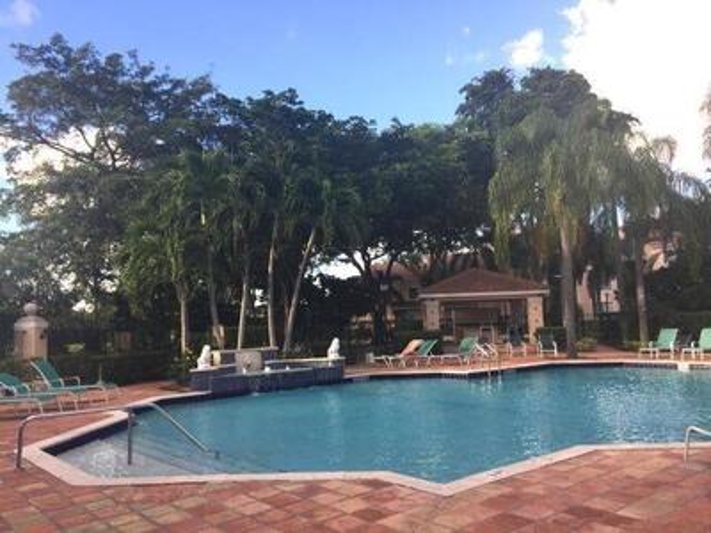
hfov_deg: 61.7
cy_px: 266
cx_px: 356
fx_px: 596
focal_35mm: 29
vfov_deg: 48.2
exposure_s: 1/520
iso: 32
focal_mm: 4.15
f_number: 2.2
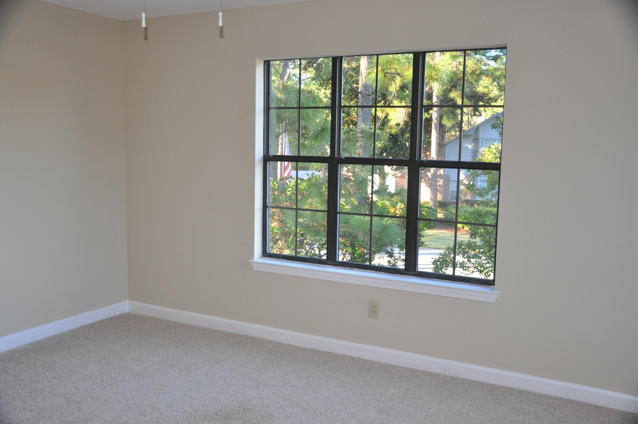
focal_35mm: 33
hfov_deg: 57.3
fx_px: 584
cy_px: 212
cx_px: 319
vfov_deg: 39.9
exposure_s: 1/60
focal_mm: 22
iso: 800
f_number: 3.8
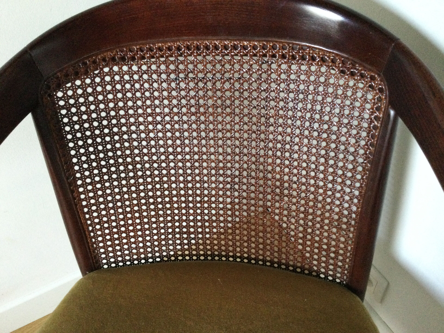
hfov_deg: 58.4
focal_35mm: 31
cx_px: 222
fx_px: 398
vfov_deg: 45.4
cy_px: 166
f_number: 2.4
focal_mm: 3.3
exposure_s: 1/25
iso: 200
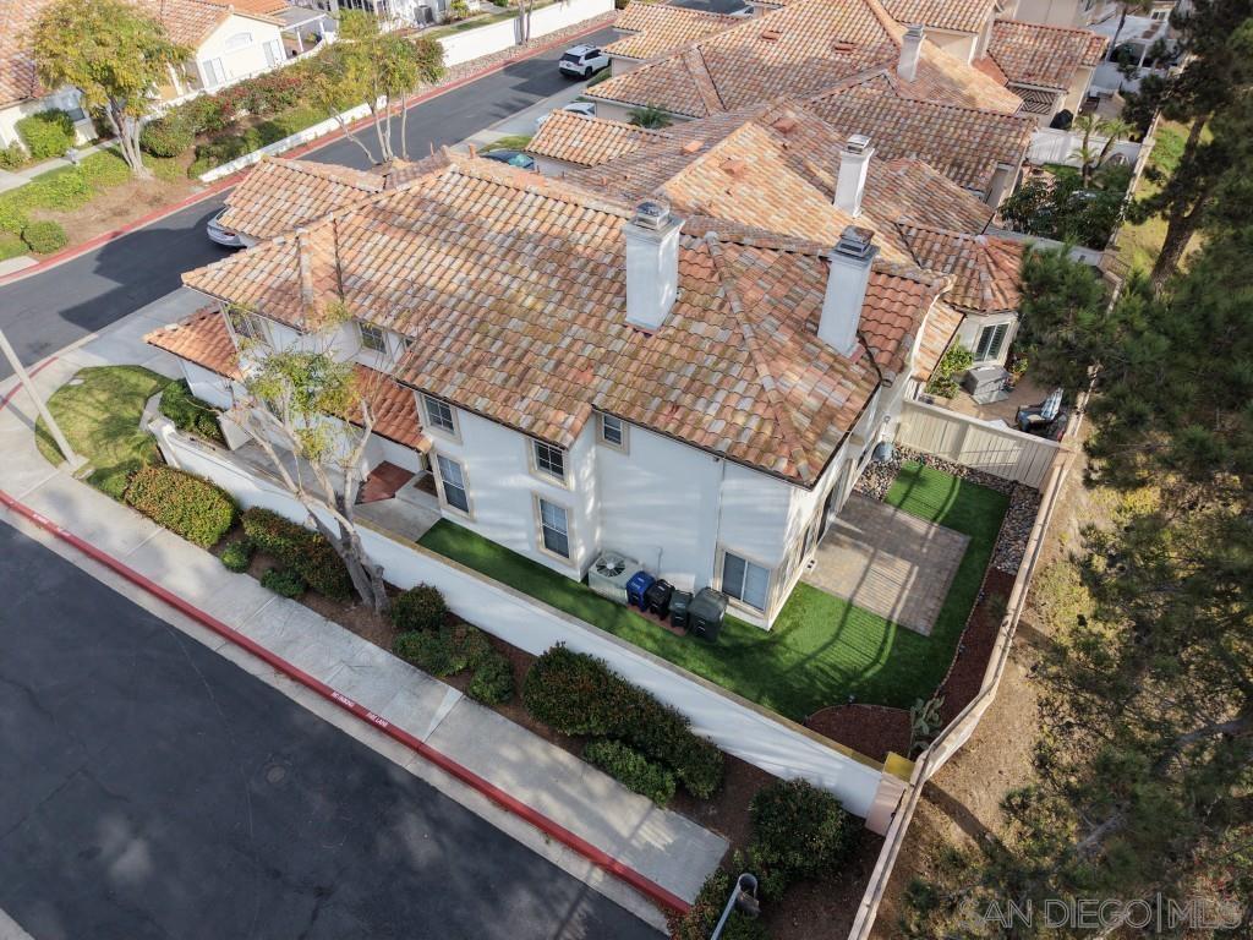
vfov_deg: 56.8
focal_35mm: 24
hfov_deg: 71.6
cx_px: 626
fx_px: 869
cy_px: 470
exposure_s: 1/1000
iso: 100
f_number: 1.8
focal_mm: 8.67
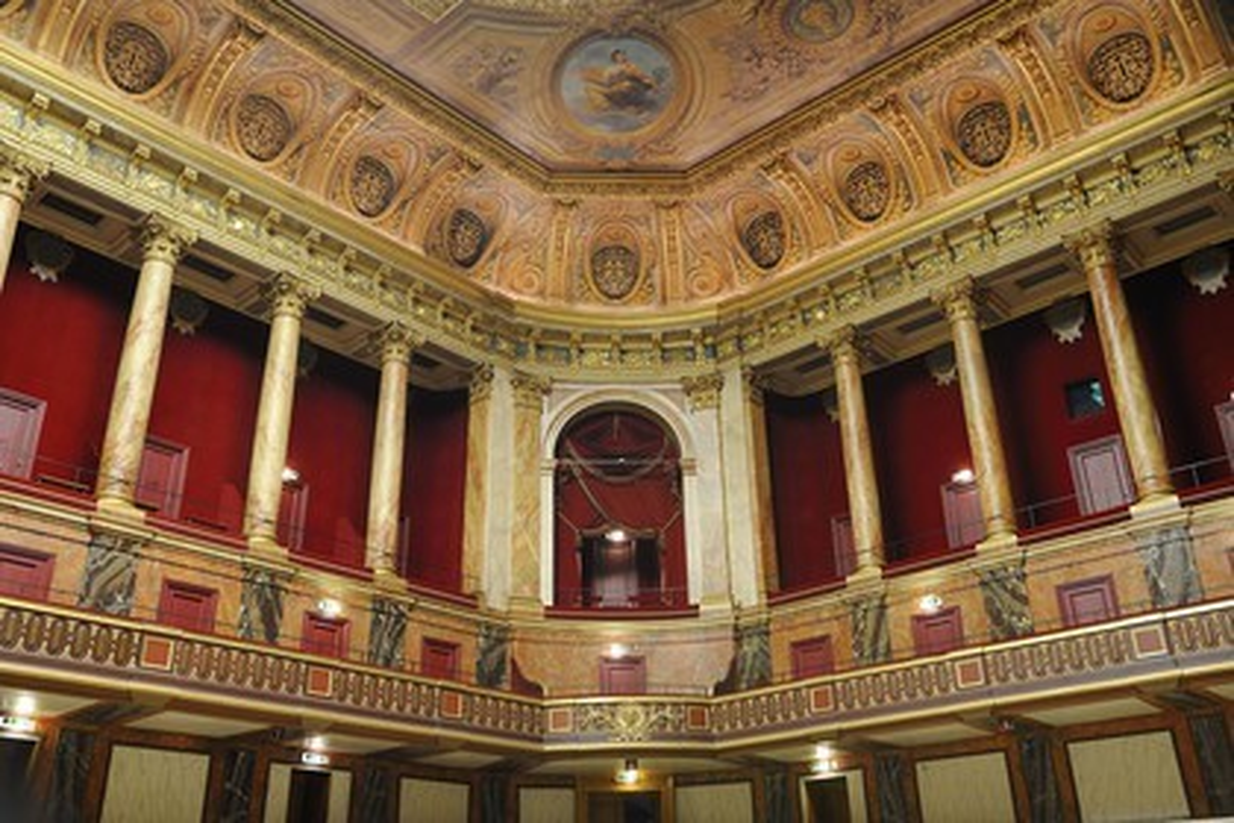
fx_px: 1097
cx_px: 617
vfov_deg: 41.1
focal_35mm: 32
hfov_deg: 58.7
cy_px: 412
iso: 200
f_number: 6.3
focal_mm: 32
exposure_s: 1
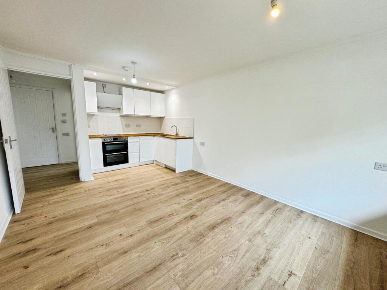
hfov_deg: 102.1
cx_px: 194
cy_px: 145
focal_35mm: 14
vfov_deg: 85.7
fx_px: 157
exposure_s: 1/100
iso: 100
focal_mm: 2.22
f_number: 2.2
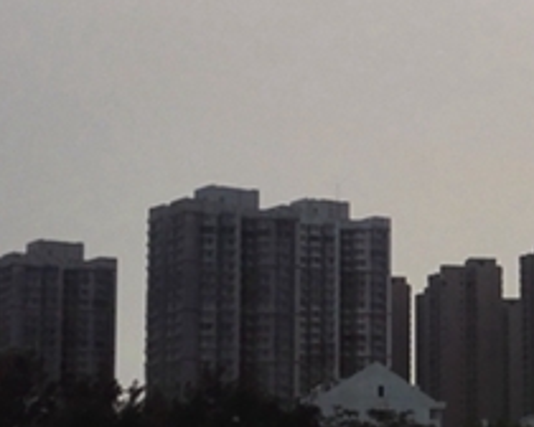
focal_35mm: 108
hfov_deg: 16.7
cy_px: 315
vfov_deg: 14.2
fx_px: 1707
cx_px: 720
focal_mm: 3.8
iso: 100
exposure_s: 1/1107
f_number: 2
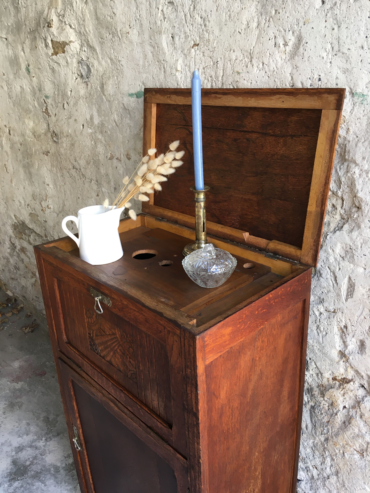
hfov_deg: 48.2
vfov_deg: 61.7
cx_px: 185
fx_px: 413
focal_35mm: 29
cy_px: 246
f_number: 2.2
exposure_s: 1/33
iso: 40
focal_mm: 4.15
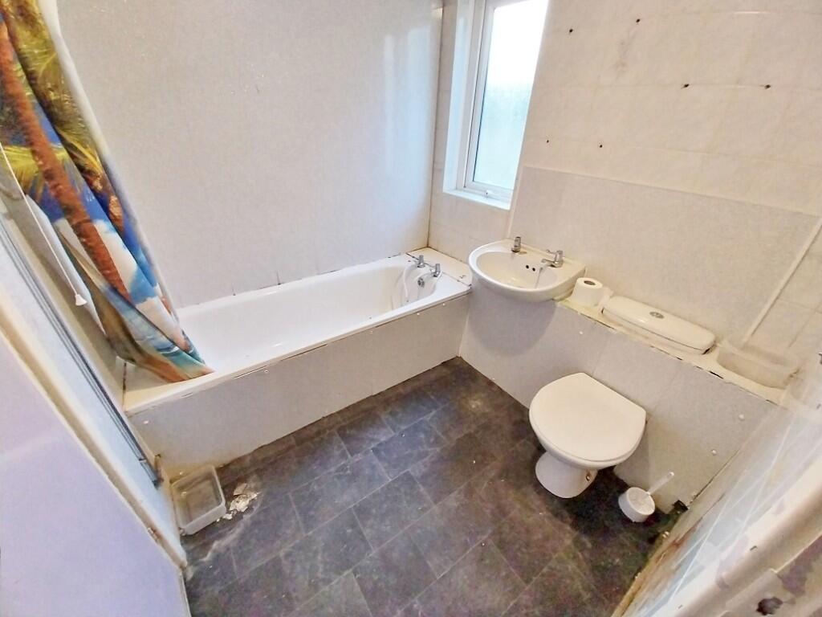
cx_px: 411
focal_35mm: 13
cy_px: 308
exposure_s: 1/50
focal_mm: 1.13
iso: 200
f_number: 2.2
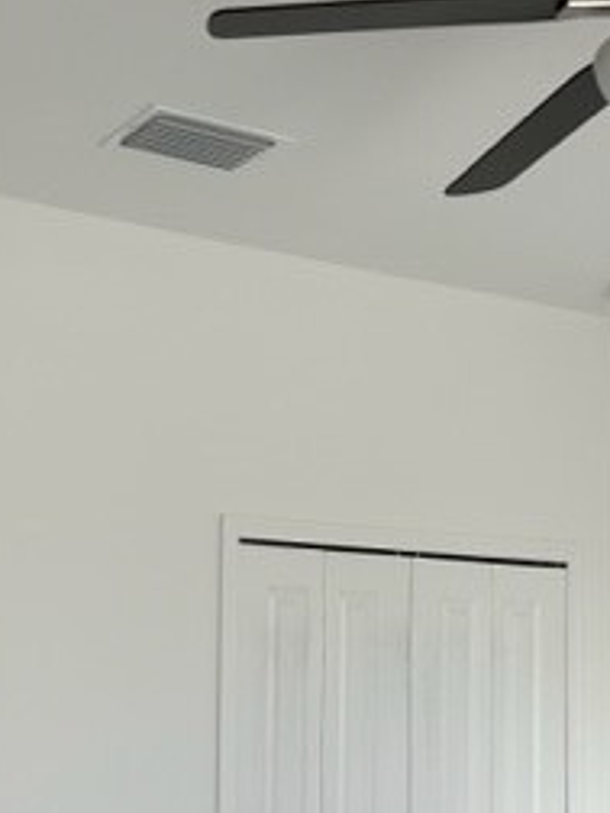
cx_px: 161
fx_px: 1433
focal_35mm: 61
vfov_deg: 31.1
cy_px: 616
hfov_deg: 23.8
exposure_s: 1/431
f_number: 1.78
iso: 80
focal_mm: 6.86
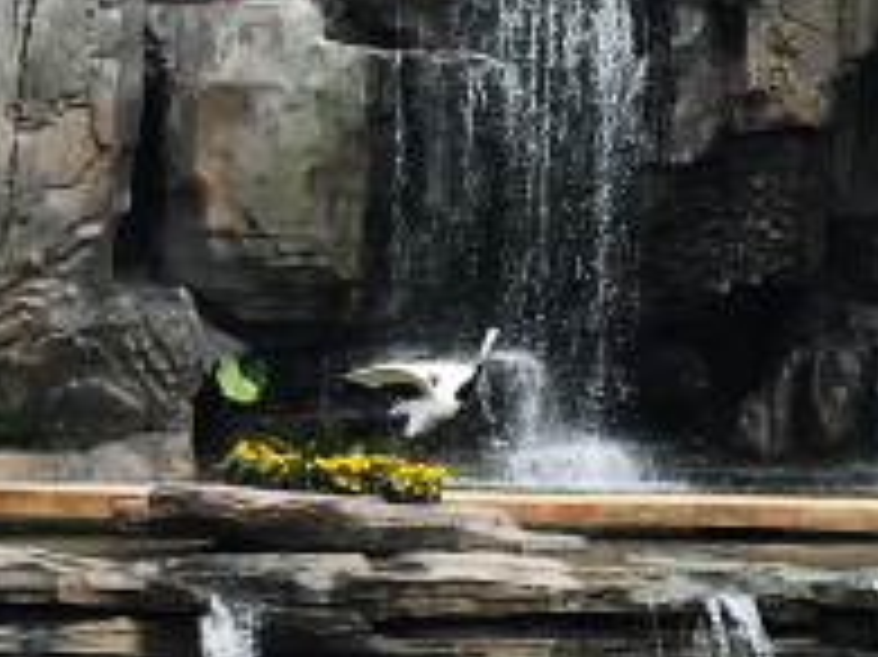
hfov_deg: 13.4
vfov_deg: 10.0
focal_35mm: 147
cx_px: 675
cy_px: -45
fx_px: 3726
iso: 20
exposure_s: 1/870
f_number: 1.8
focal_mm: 3.99
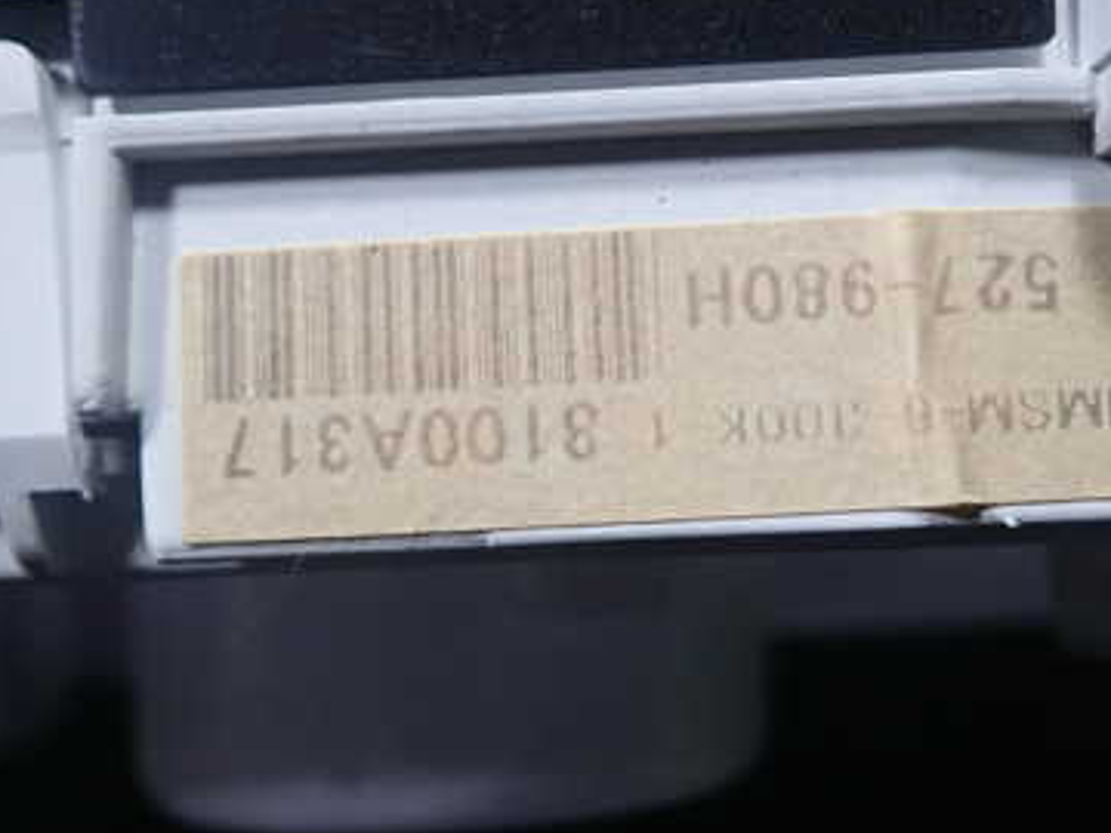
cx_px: 713
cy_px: 309
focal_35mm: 50
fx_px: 1605
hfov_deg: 37.9
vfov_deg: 29.0
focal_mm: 5.5
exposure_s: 1/125
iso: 250
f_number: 2.3
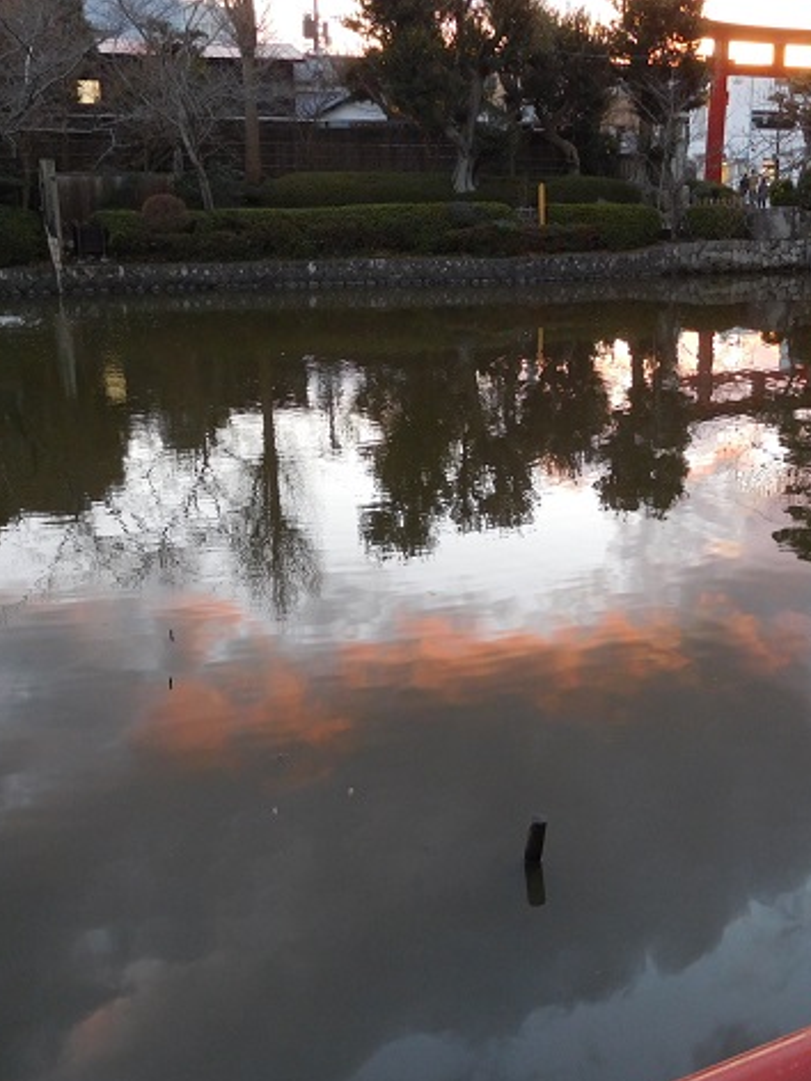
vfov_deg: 49.0
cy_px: 547
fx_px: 1187
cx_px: 534
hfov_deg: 37.4
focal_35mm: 38
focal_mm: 5
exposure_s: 1/30
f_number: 3.5
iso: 200
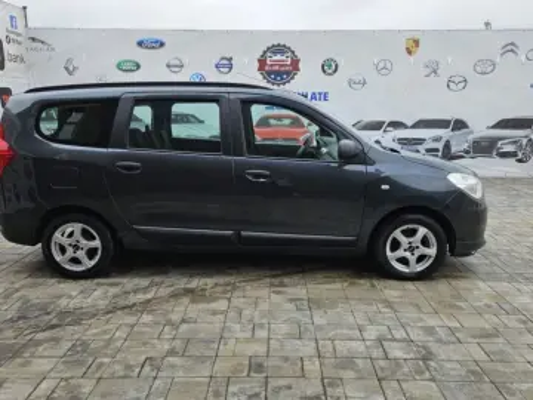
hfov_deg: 73.9
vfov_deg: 58.9
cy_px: 200
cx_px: 266
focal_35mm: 23
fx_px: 354
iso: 64
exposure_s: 1/719
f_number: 1.8
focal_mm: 5.4
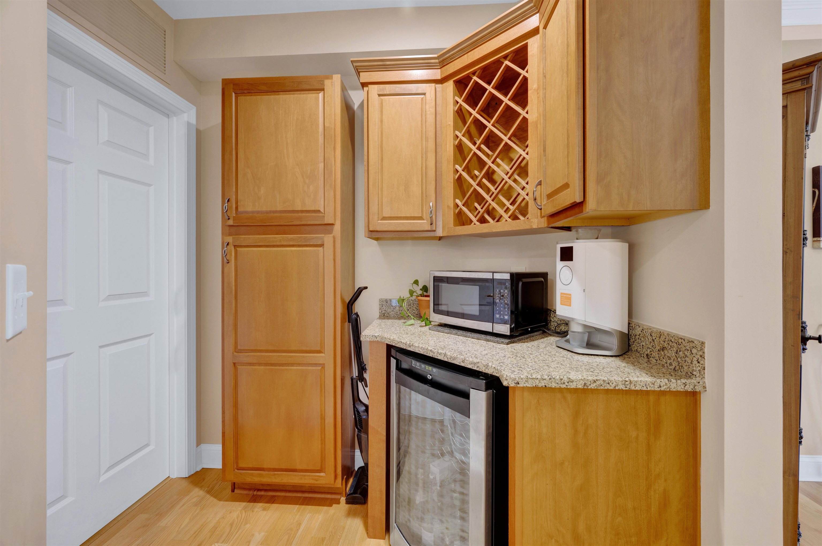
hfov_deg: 102.3
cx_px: 411
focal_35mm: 14
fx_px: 331
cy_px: 273
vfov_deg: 79.1
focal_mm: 14.5
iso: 250
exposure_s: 1.3
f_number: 7.1
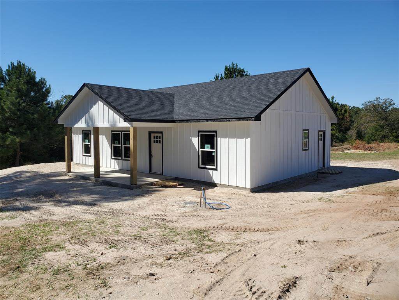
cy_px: 150
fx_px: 300
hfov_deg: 67.3
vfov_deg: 53.1
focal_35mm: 26
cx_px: 200
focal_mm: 4.3
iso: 50
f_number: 2.4
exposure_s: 1/1645
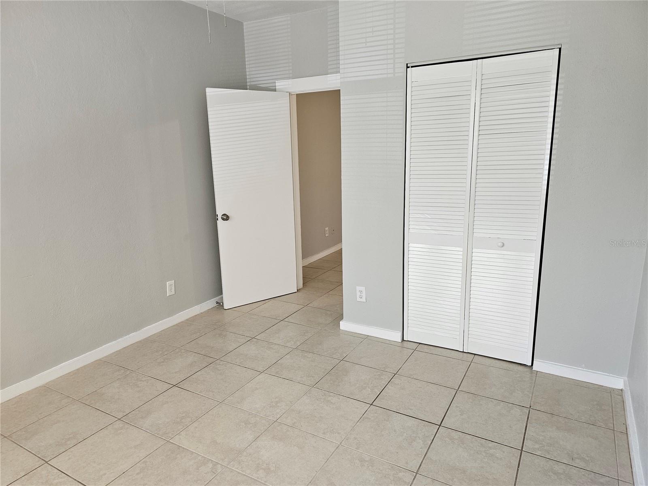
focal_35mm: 23
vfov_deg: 58.9
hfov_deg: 73.9
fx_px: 431
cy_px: 243
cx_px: 324
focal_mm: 6.3
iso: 200
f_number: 1.7
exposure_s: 1/120
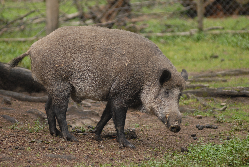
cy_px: 84
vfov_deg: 4.6
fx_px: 2077
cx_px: 124
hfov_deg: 6.9
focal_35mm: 300
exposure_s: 1/350
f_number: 2.8
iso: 400
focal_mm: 200
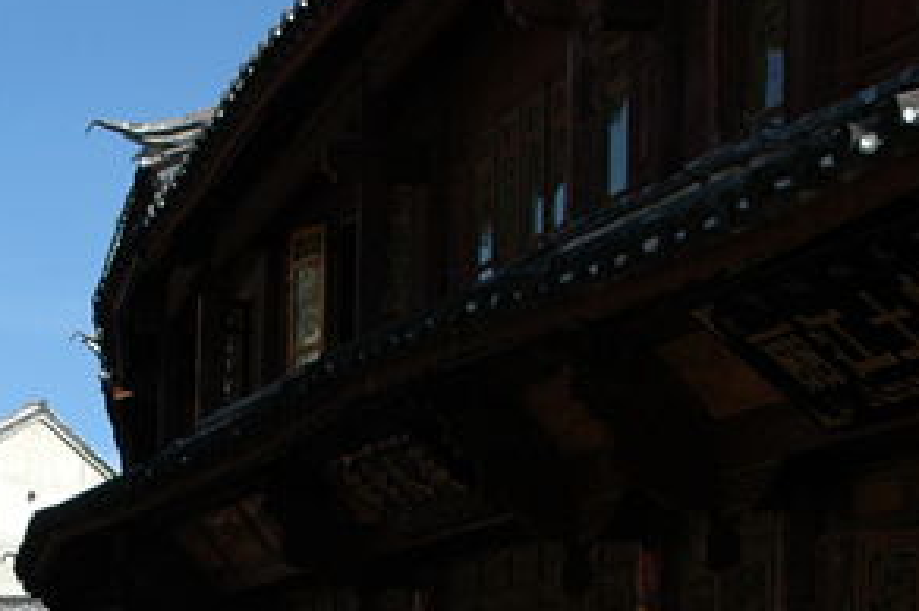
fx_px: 2932
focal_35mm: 115
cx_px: -66
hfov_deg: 17.3
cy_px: 742
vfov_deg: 11.6
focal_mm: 28
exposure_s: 1/320
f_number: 9
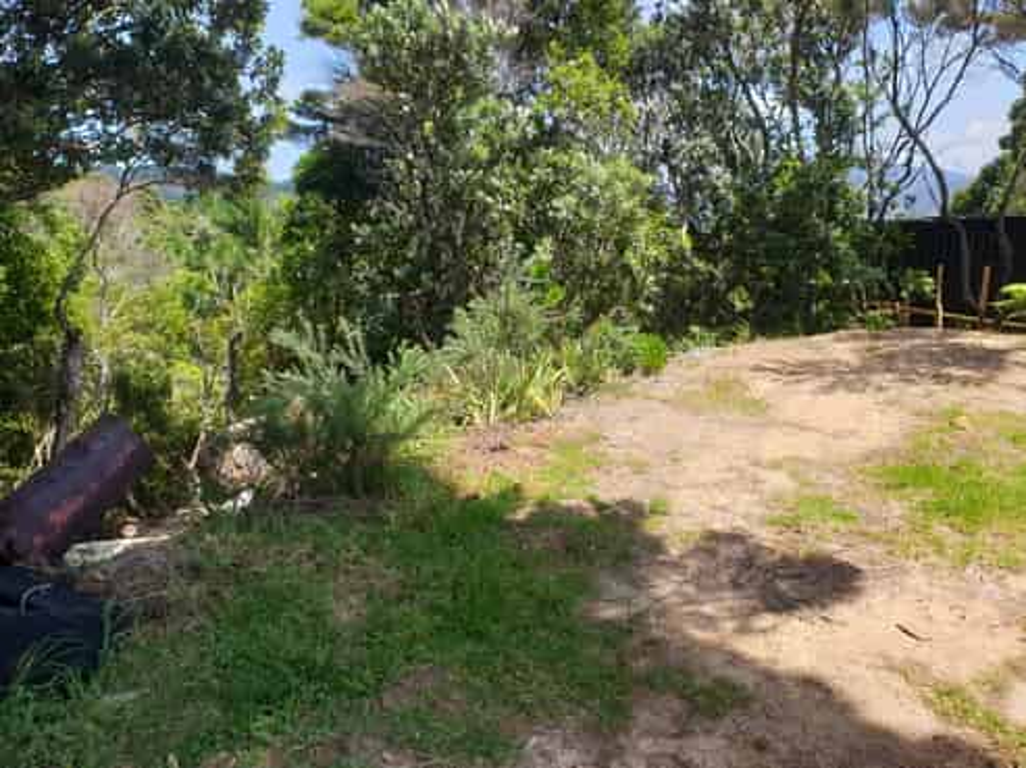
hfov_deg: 67.3
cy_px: 384
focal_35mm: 26
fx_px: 770
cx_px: 513
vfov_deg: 53.0
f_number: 2.4
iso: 50
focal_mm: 4.3
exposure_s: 1/902
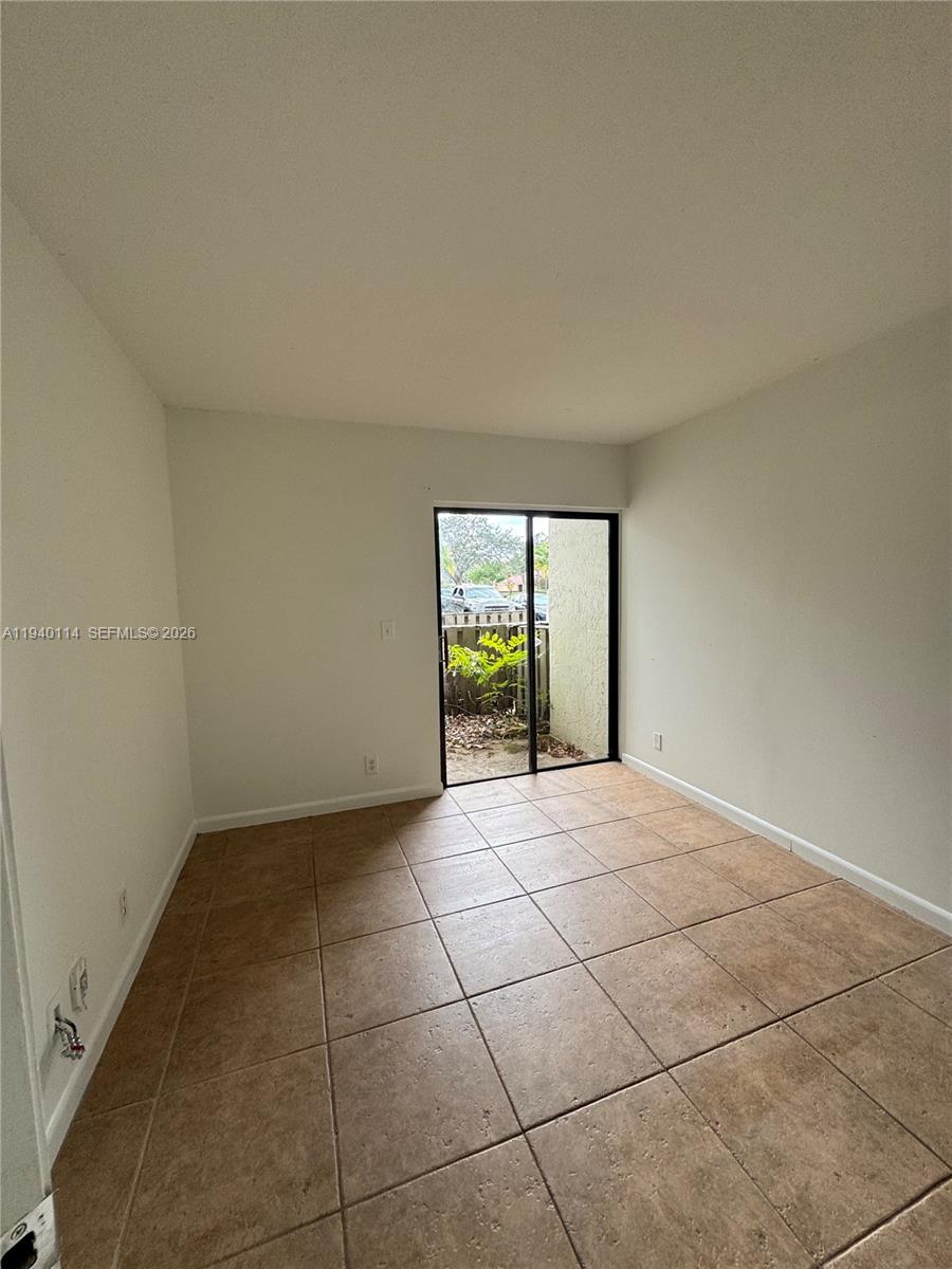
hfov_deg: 85.7
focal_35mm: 14
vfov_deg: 102.1
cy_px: 634
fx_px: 513
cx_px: 476
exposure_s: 1/99
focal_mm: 2.22
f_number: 2.2
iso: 80
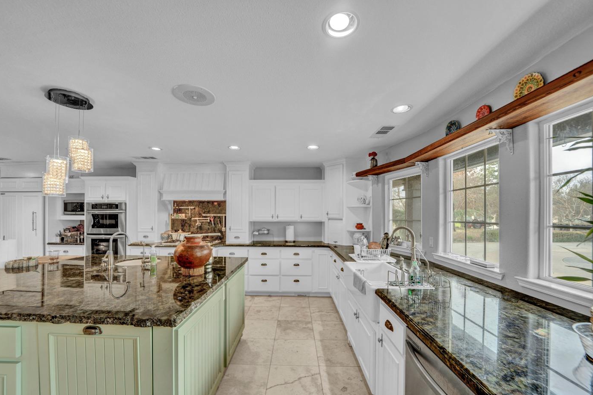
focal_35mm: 13
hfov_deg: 108.3
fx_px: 214
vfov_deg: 85.3
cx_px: 289
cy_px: 211
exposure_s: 1/10
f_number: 4.5
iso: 100
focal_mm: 12
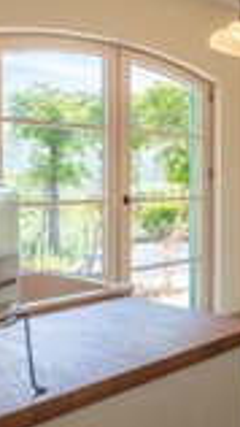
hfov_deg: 19.6
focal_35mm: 37
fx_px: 418
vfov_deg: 53.8
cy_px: 181
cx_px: 469
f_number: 5
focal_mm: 14
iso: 100
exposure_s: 1/50
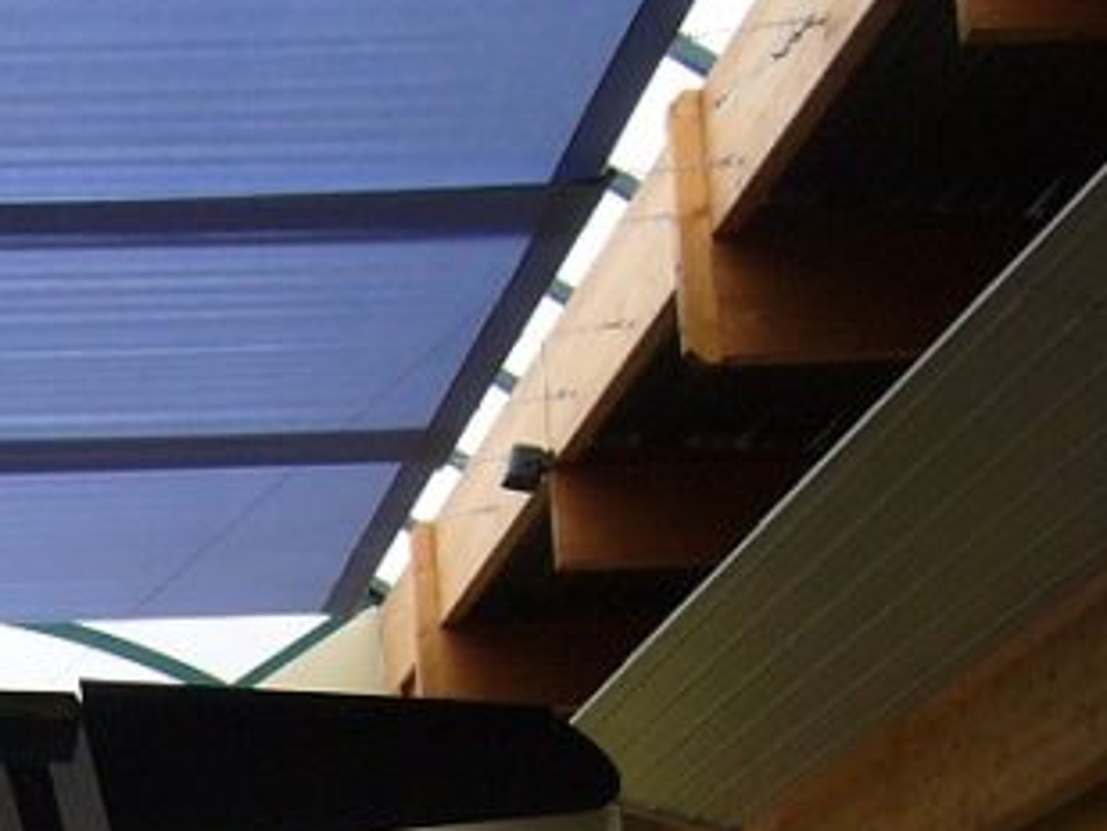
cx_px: -176
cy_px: 1150
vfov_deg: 12.3
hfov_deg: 16.4
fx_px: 3711
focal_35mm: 116
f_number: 2.8
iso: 100
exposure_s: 1/80
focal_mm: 5.8
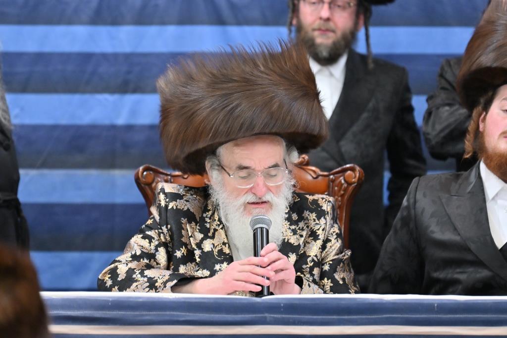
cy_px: 169
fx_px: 4223
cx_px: 254
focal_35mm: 300
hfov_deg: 6.9
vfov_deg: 4.6
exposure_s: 1/250
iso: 1000
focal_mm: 200
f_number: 2.8
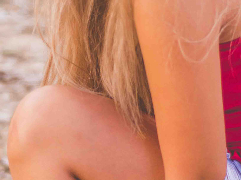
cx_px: 110
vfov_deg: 8.4
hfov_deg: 11.2
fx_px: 1231
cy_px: 127
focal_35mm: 177
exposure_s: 1/1600
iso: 250
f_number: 1.8
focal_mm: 50
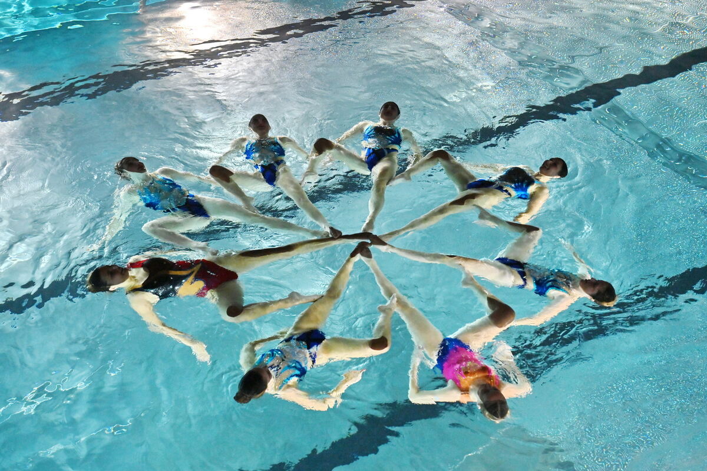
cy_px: 236
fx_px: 1099
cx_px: 354
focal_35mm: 56
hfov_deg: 35.7
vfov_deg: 24.2
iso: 4000
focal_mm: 56
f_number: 4.5
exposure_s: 1/125
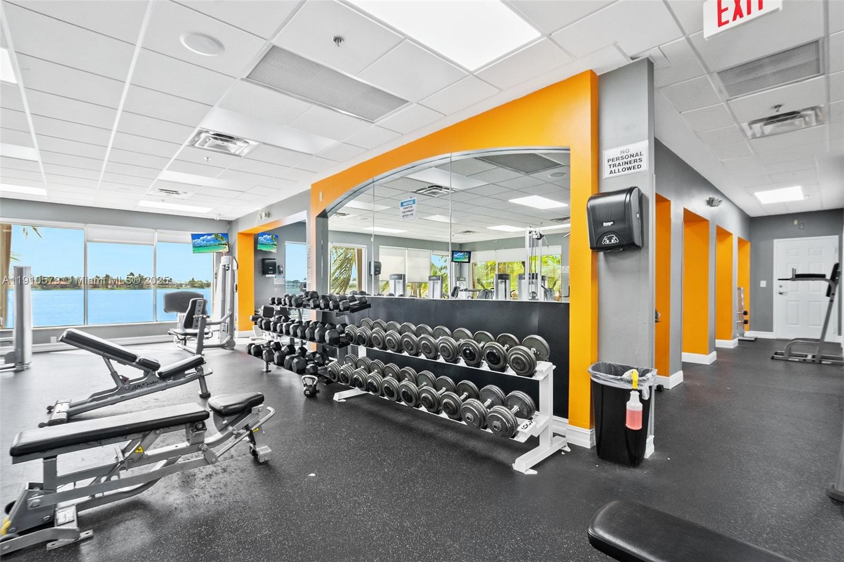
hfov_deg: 100.4
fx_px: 352
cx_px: 422
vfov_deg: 77.3
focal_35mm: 15
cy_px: 281
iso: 800
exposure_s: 1/15
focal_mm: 10
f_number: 8
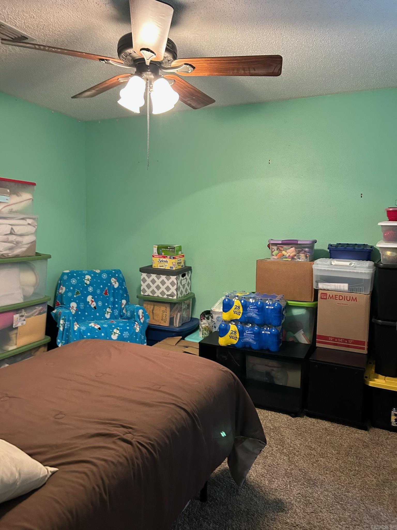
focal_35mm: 26
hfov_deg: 53.1
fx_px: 398
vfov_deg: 67.3
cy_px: 265
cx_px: 198
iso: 320
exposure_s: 1/60
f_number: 1.5
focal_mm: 5.7
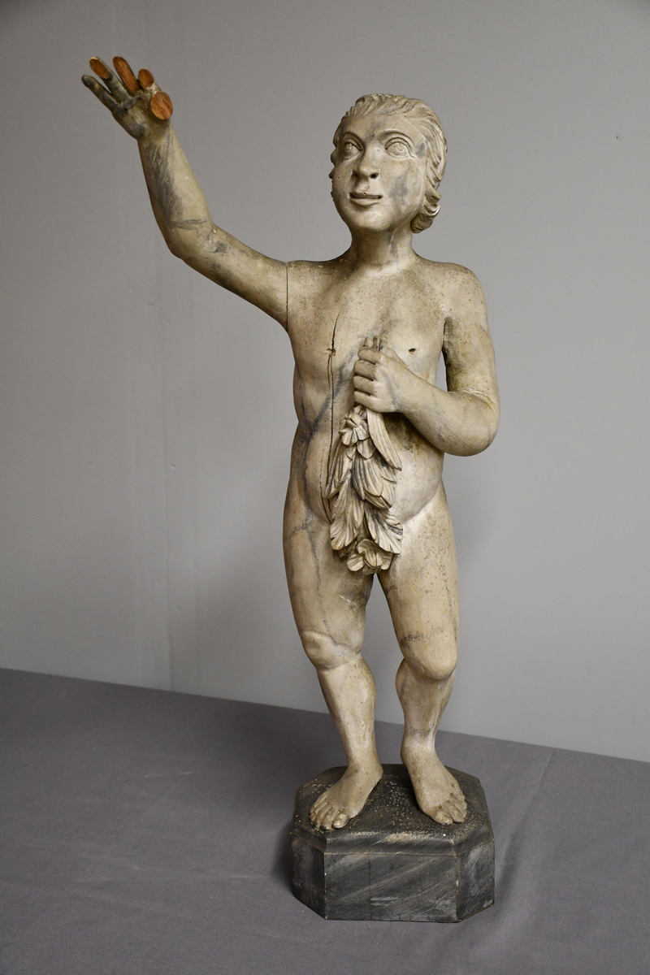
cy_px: 488
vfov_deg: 38.9
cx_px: 325
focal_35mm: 51
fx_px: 1381
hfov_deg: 26.5
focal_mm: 34
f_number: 4.2
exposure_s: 1/125
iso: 1800
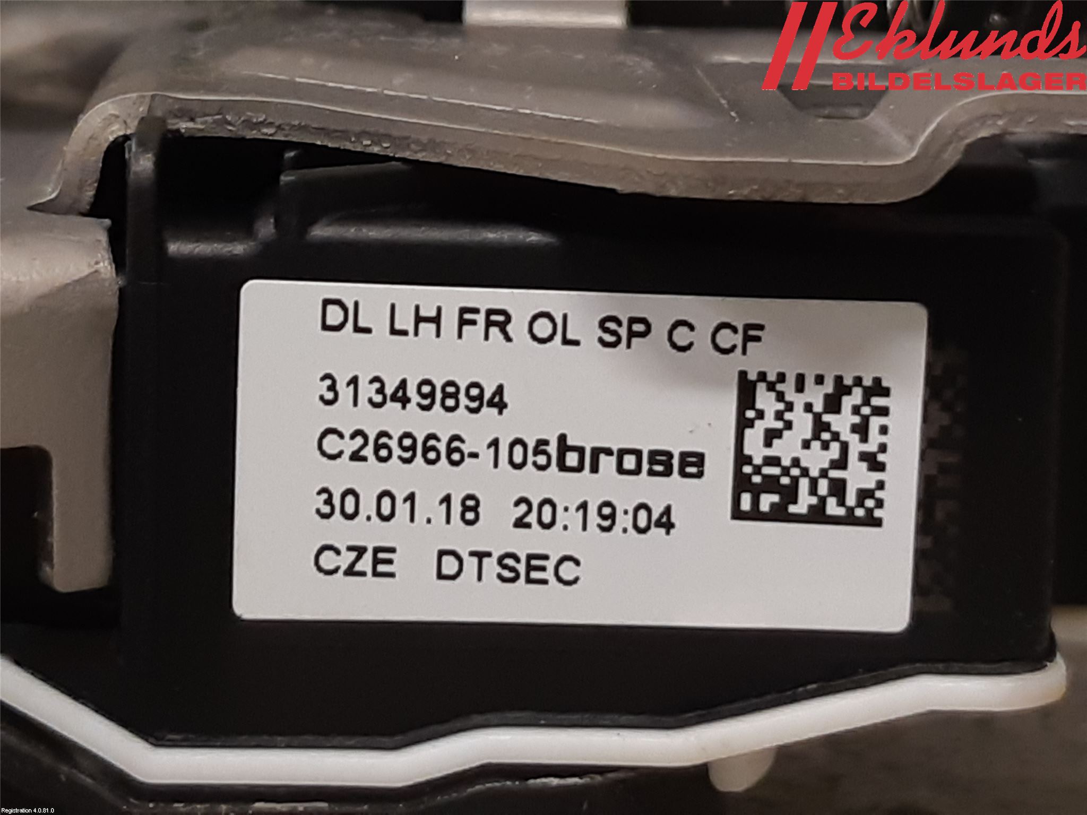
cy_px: 408
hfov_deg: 67.3
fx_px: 816
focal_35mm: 26
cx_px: 544
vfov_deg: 53.1
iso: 125
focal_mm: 3.93
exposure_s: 1/50
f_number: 1.7
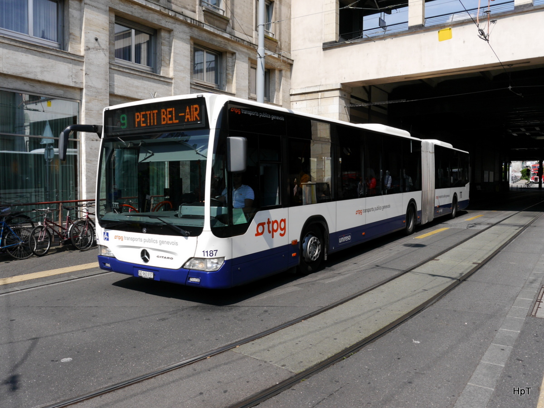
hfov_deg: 63.4
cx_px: 272
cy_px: 204
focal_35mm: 28
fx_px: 440
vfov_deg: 49.7
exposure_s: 1/500
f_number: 7.1
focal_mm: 14
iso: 160
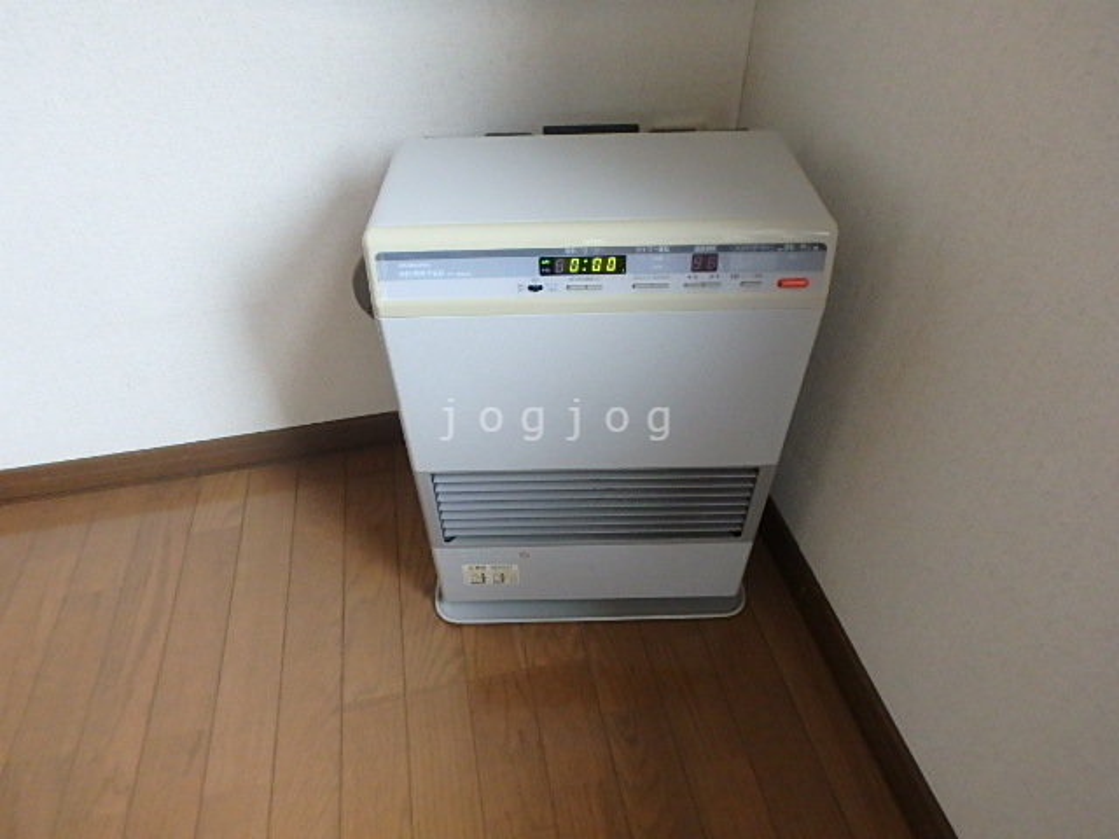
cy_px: 420
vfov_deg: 63.4
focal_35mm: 21
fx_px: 679
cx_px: 560
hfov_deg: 79.0
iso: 800
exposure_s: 1/30
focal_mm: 3.7
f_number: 3.5
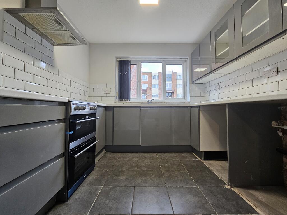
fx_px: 108
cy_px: 108
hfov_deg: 106.2
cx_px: 144
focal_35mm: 13
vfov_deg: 89.9
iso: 125
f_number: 2.2
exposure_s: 1/50
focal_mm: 2.2
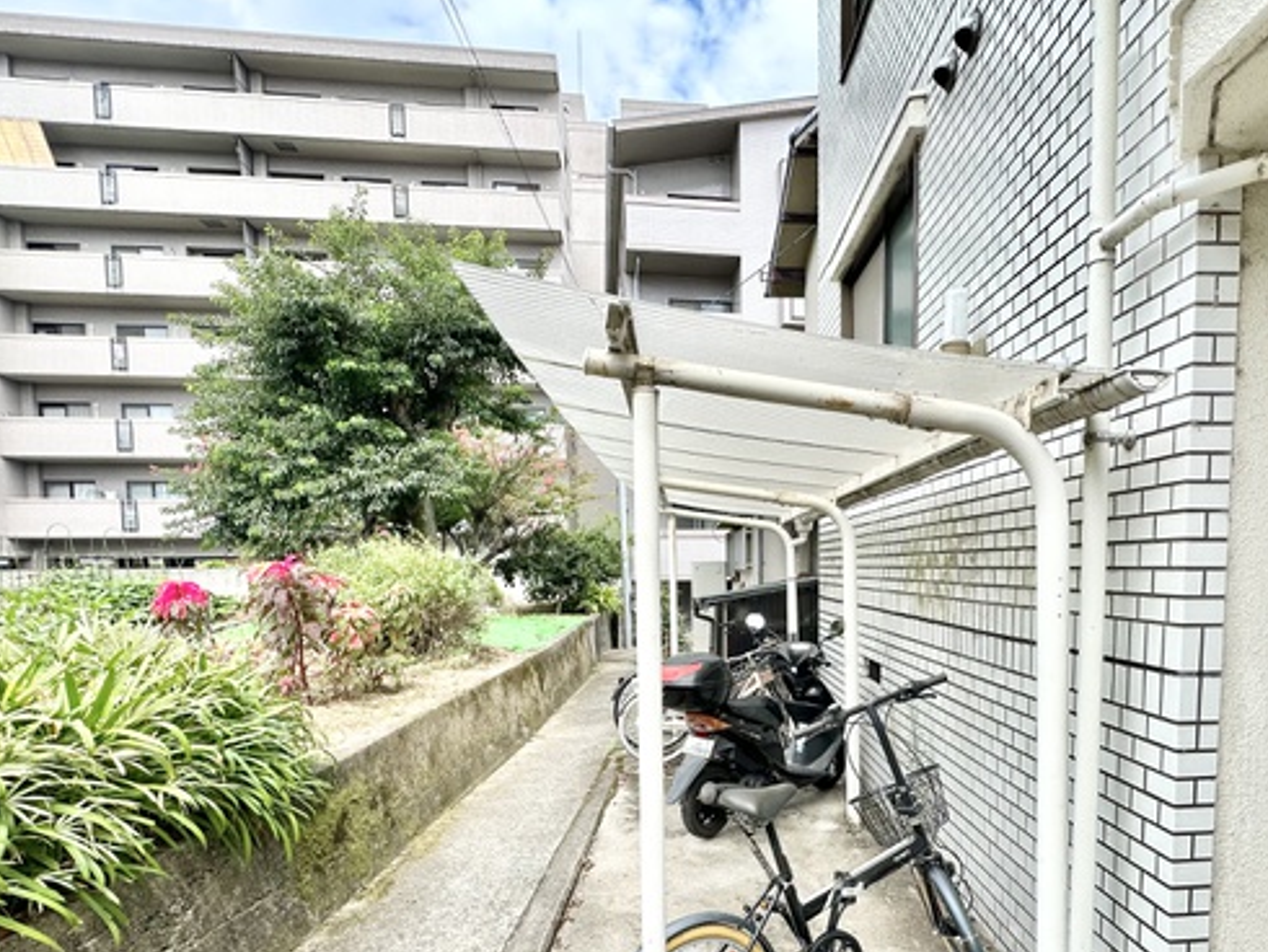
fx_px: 733
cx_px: 725
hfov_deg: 81.2
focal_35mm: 20
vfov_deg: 64.7
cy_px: 614
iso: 50
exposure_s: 1/849
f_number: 2.2
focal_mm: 2.22
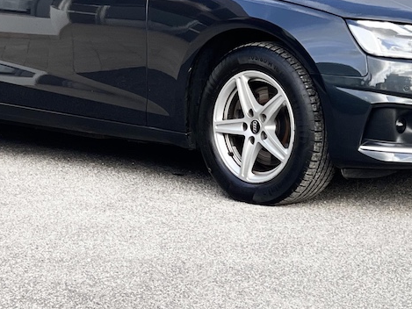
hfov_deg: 11.6
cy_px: -19
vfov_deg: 8.7
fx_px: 2024
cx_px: 212
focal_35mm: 170
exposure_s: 1/121
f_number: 2.2
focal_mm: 7.5
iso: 25
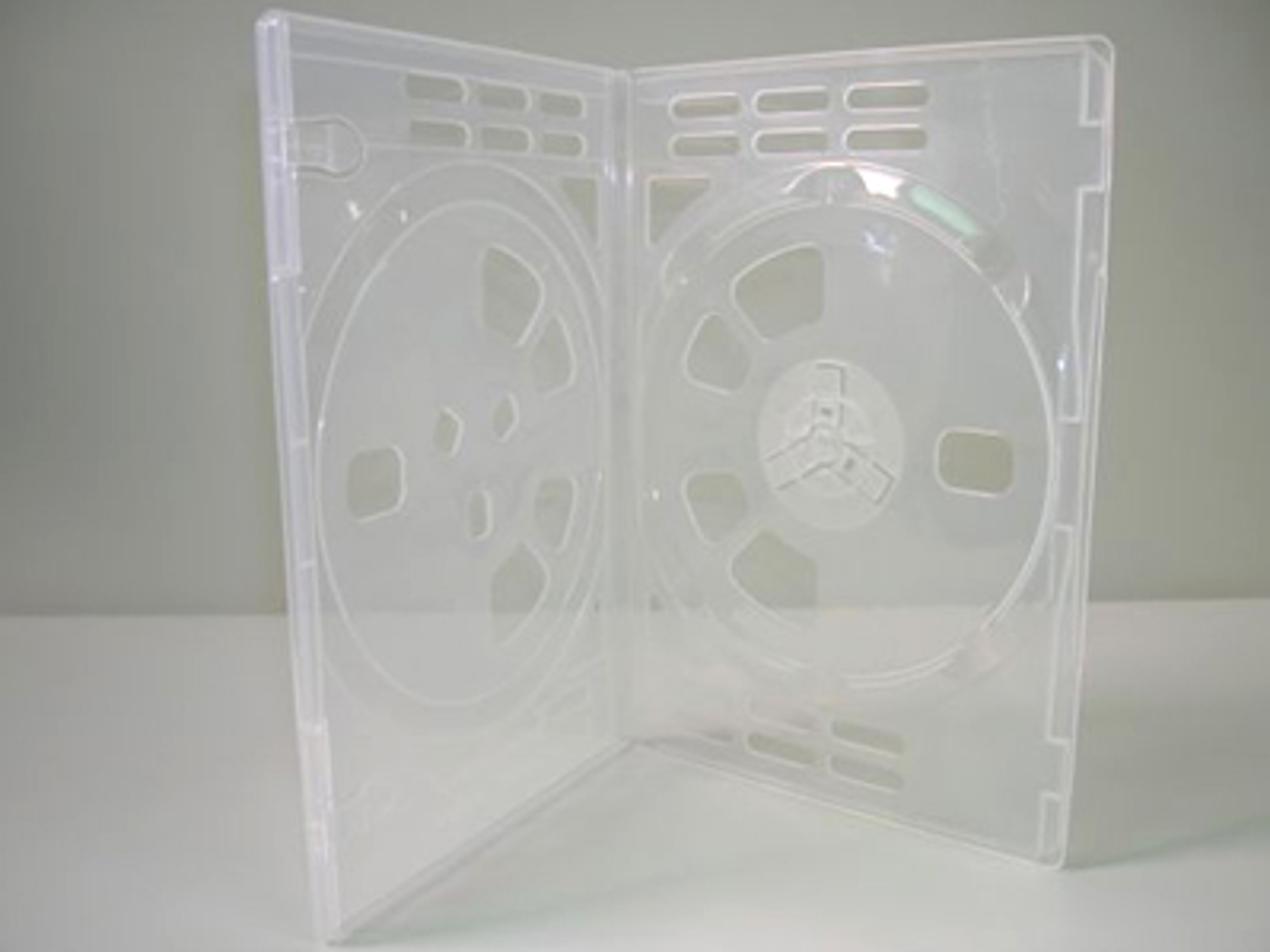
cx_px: 635
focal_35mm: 34
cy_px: 476
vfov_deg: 41.8
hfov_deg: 54.0
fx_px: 1247
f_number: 2.9
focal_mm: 5.7
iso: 50
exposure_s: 1/35
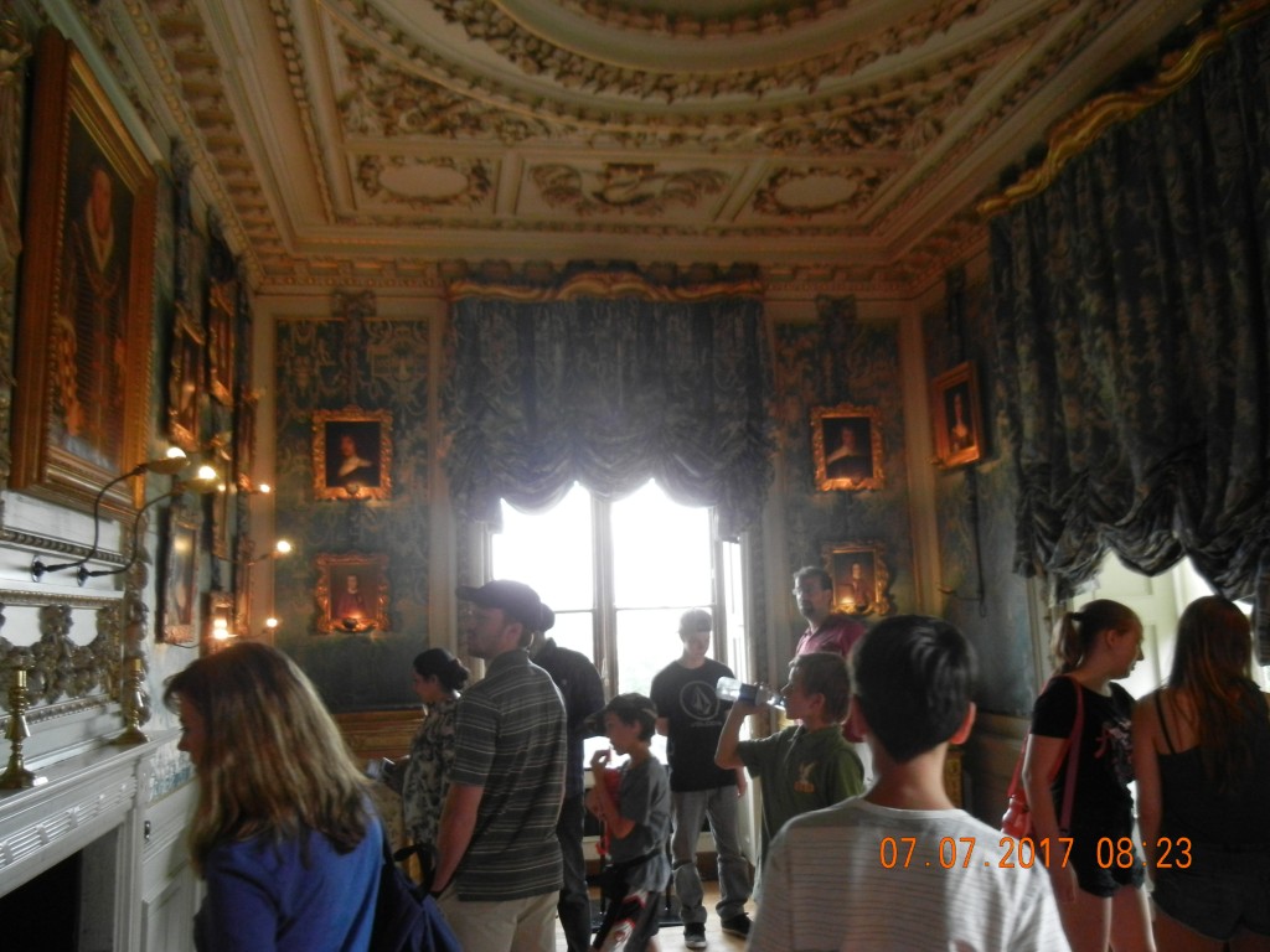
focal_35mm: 30
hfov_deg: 60.0
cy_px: 476
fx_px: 1101
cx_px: 635
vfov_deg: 46.8
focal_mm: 5.4
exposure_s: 1/51.1
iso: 640
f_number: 3.5
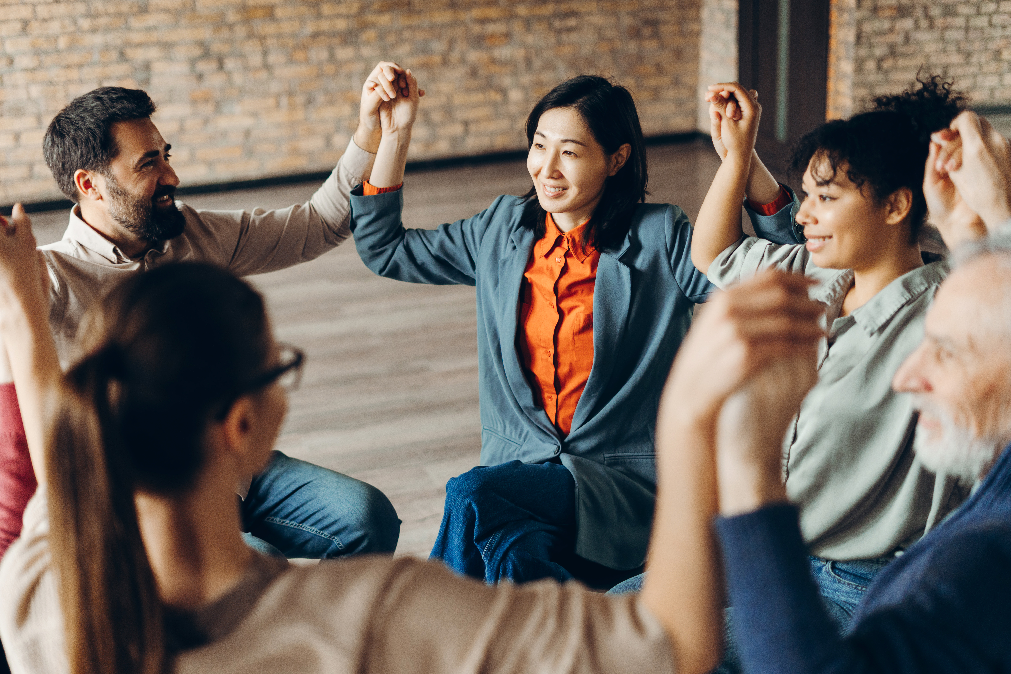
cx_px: 506
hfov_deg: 39.6
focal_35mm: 50
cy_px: 337
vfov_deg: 27.0
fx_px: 1404
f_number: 2
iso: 500
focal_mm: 50
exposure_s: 1/200
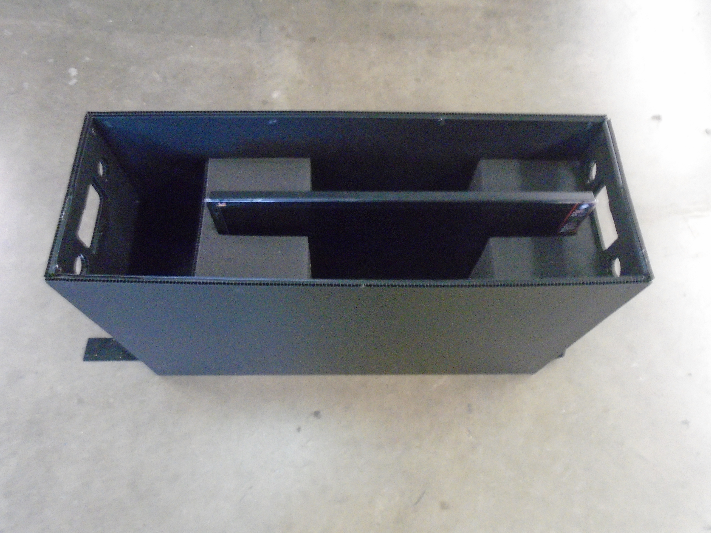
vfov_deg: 53.1
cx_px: 356
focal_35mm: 26
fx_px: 534
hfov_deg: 67.3
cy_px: 266
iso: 800
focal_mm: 4.6
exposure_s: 1/10
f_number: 3.2
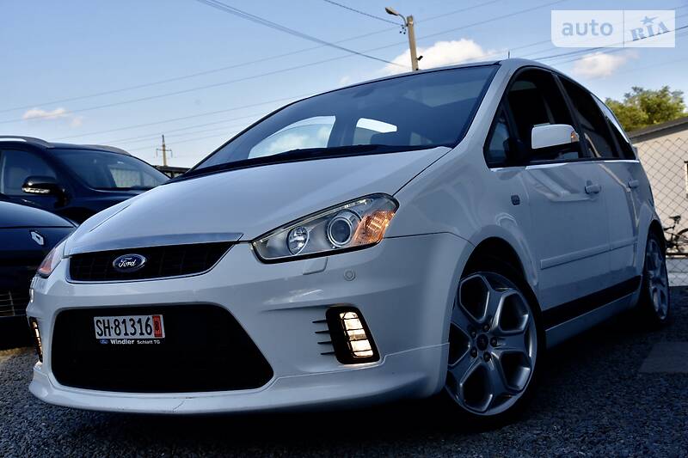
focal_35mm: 44
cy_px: 229
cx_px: 344
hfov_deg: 44.5
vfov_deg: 30.5
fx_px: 841
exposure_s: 1/250
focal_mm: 44
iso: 220
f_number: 8
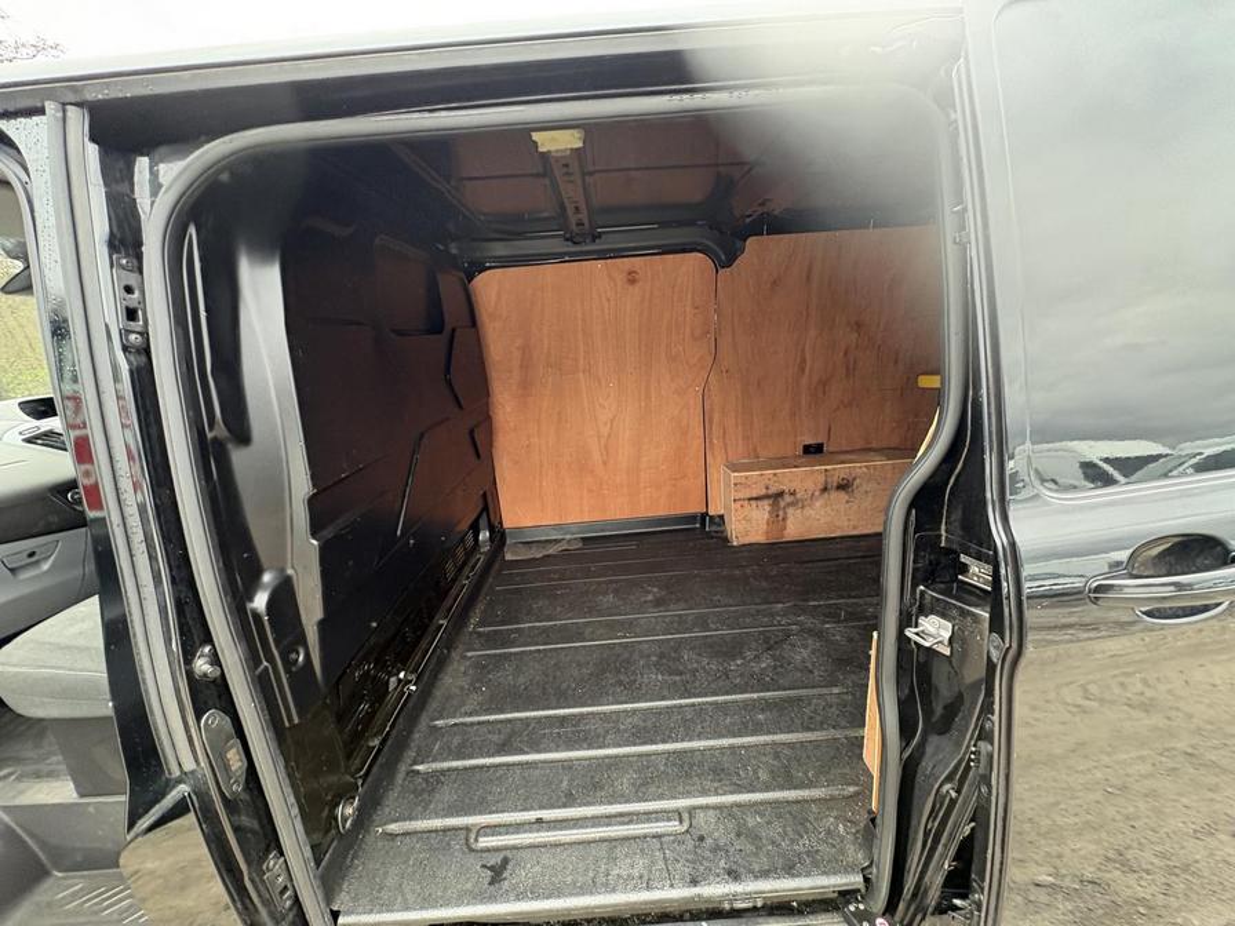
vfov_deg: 85.7
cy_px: 463
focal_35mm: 14
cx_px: 618
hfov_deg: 102.1
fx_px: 499
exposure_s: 1/99
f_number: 2.2
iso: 200
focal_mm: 2.22
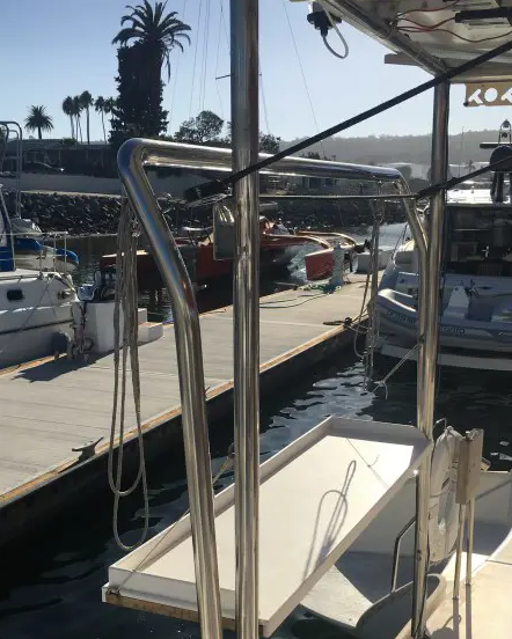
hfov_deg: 36.5
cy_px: 410
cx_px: 280
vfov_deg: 44.3
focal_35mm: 41
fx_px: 776
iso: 25
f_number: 2.2
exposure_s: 1/4525
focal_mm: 4.15
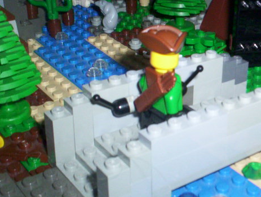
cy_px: 110
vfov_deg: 22.0
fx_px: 506
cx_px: 222
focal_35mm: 67
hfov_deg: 28.1
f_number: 4.5
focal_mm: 4.99
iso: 140
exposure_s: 1/60
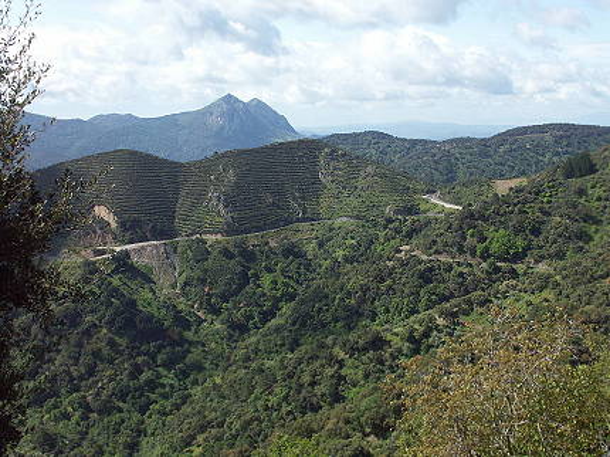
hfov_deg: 38.2
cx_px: 305
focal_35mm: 50
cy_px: 228
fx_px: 881
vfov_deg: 29.1
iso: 100
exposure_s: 1/500
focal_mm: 12.92
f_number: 6.3
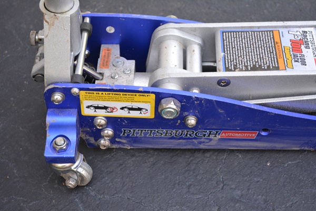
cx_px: 158
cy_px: 106
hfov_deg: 30.5
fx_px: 579
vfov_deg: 20.6
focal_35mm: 66
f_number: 5.6
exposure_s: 1/125
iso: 400
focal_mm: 44
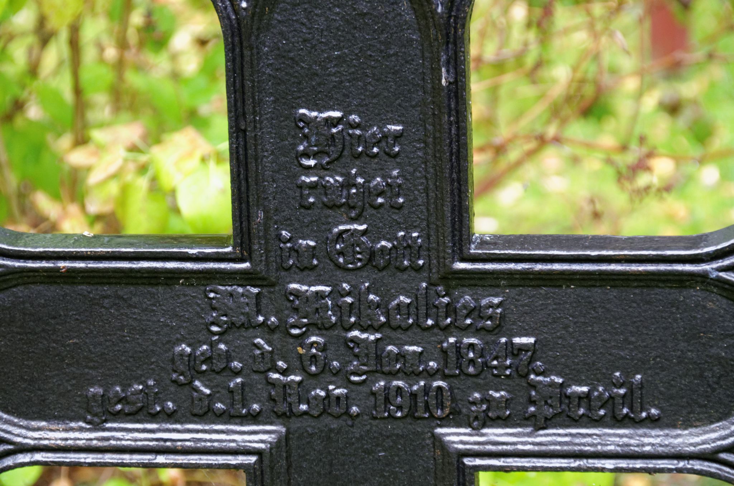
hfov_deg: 14.0
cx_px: 367
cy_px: 243
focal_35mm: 147
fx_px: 2991
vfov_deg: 9.3
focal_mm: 98
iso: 2000
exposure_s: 1/40
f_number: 6.3
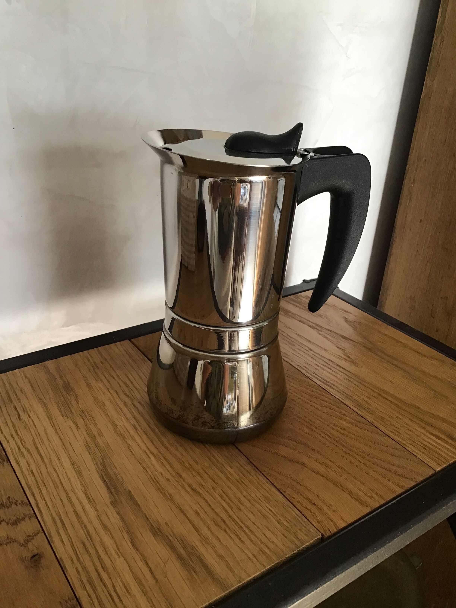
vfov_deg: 58.4
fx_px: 544
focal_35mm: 31
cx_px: 228
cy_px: 304
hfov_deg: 45.4
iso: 100
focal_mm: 3.3
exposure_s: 1/33
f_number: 2.4
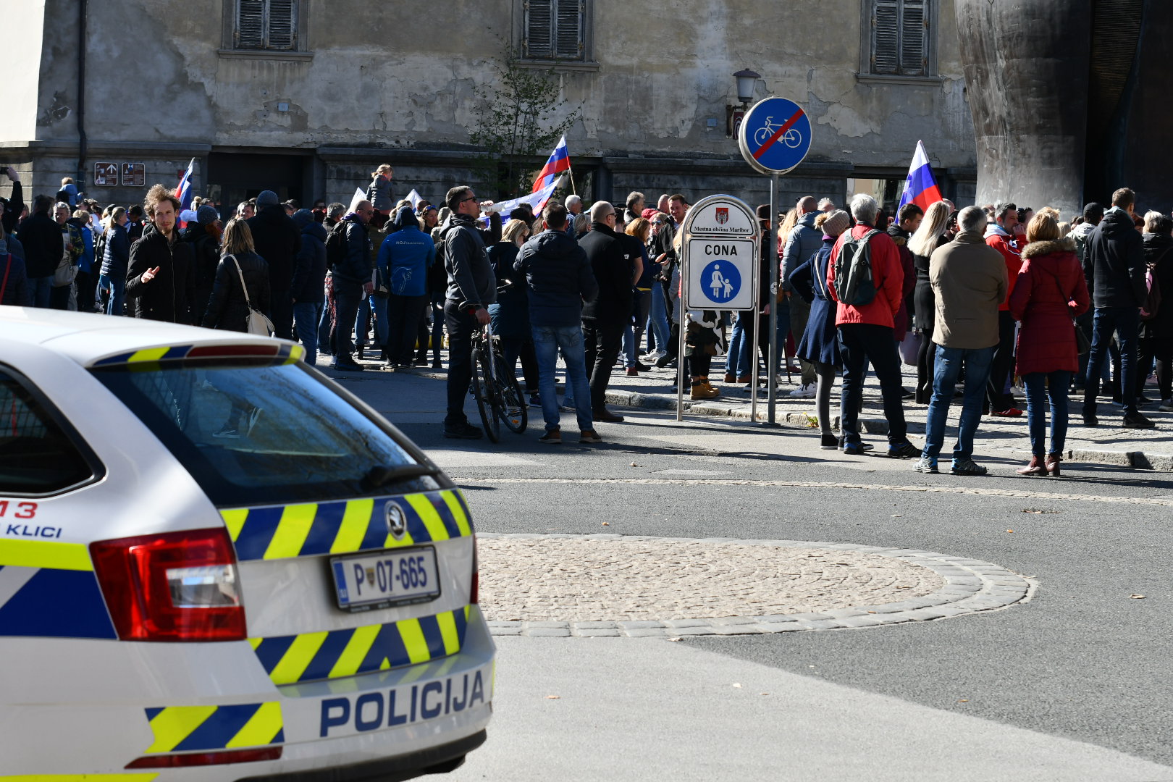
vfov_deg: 13.0
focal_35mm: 105
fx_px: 3421
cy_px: 391
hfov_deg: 19.5
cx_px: 586
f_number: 7.1
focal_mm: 70
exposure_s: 1/500
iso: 200
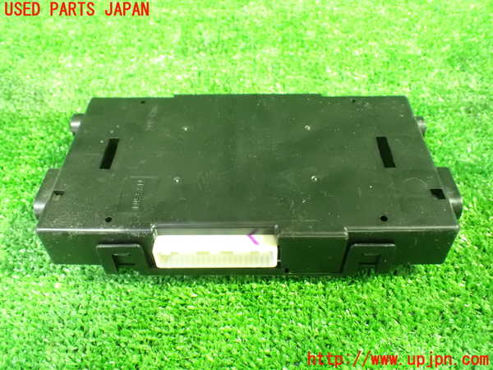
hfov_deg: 60.0
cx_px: 246
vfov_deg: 46.8
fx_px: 427
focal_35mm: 30
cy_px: 185
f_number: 2.3
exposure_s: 1/25
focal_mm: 5.4
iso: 1600
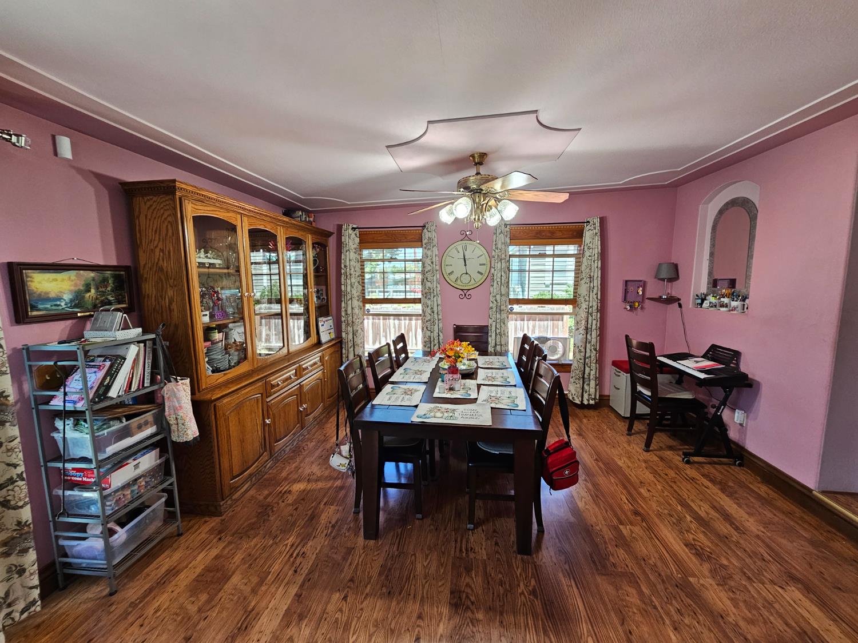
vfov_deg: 89.9
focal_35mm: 13
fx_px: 322
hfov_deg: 106.2
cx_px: 429
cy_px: 322
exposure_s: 1/60
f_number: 2.2
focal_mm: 2.2
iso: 160
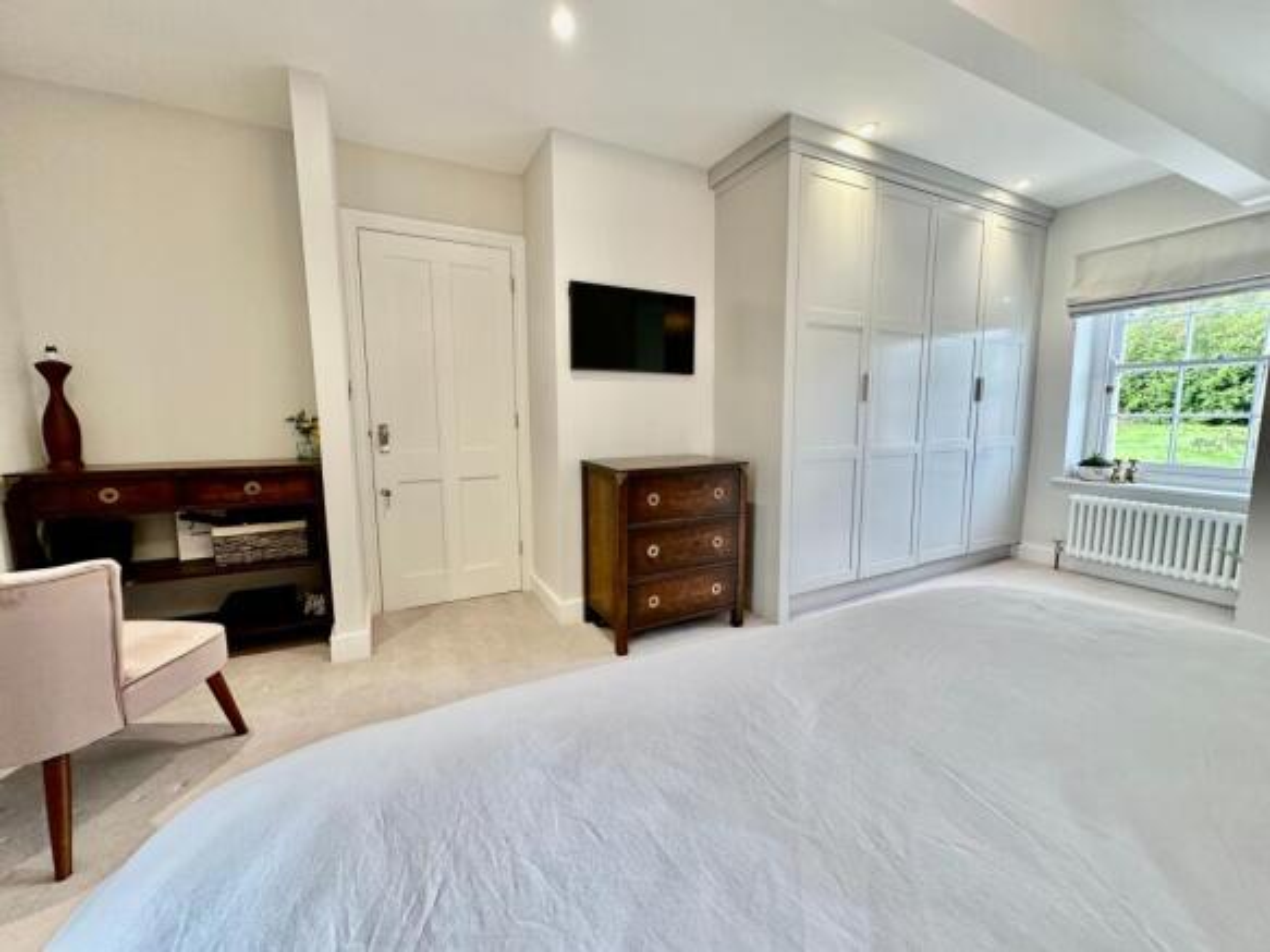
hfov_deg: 102.1
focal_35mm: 14
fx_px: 514
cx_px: 635
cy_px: 476
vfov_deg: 85.7
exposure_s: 1/100
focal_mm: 2.22
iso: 160
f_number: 2.2
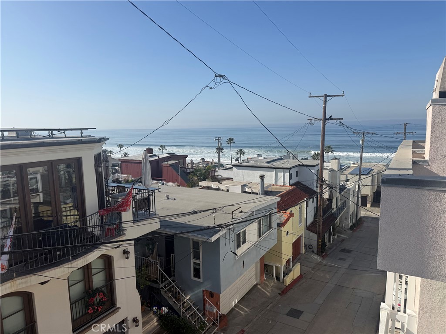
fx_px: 309
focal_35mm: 24
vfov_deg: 56.8
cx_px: 223
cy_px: 167
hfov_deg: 71.6
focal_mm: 6.76
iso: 80
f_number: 1.78
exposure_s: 1/8130
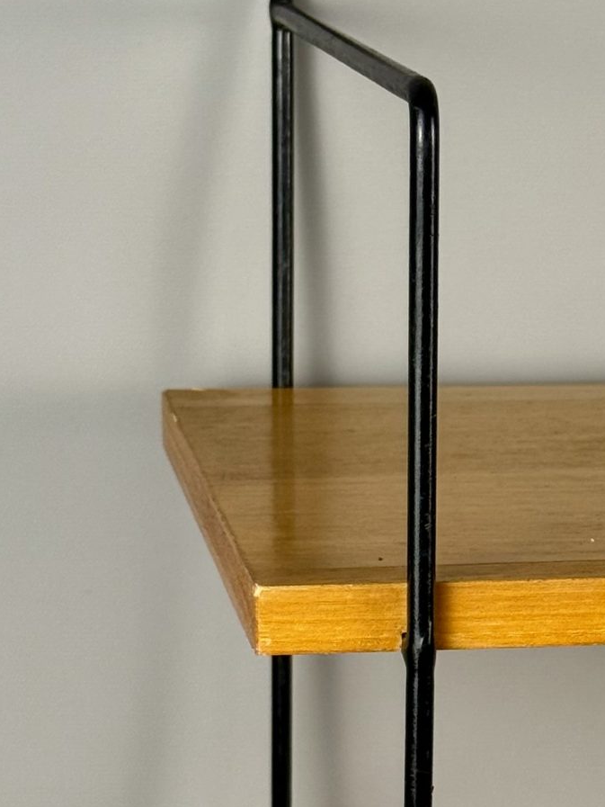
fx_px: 3192
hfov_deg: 10.7
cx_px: 587
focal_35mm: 137
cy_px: 667
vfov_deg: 14.3
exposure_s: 1/100
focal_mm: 6.76
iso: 64
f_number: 1.78
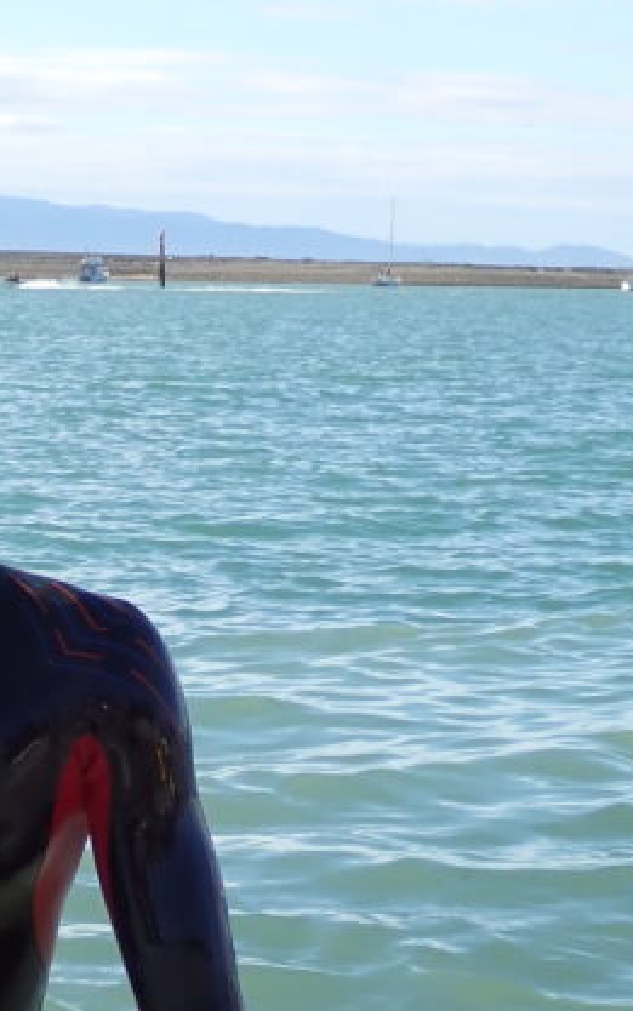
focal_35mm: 130
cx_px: 184
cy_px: 802
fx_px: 3585
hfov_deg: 10.1
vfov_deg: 16.0
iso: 100
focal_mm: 9.01
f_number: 4.5
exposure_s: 1/400
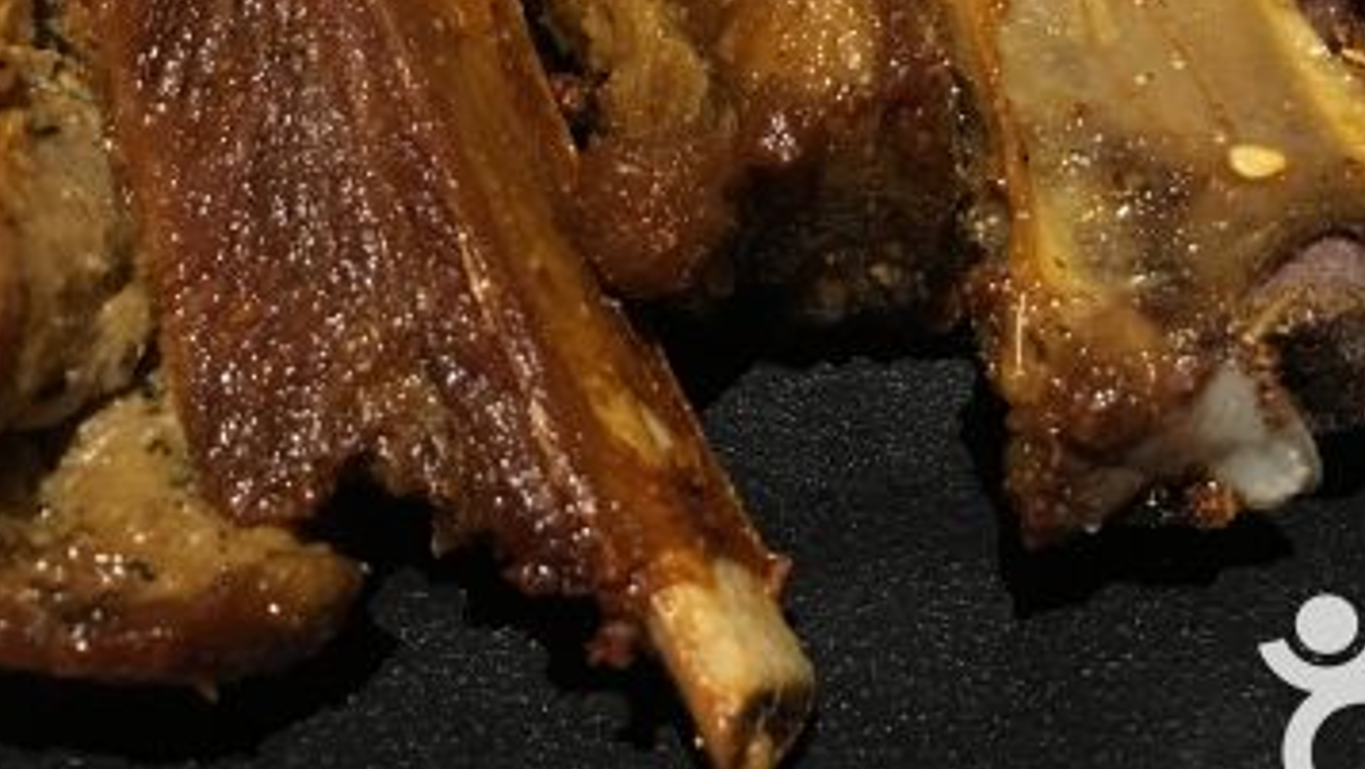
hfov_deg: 33.6
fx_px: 2245
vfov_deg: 18.5
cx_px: 879
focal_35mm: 62
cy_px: -121
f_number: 2.2
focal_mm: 4.15
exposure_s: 1/10
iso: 80
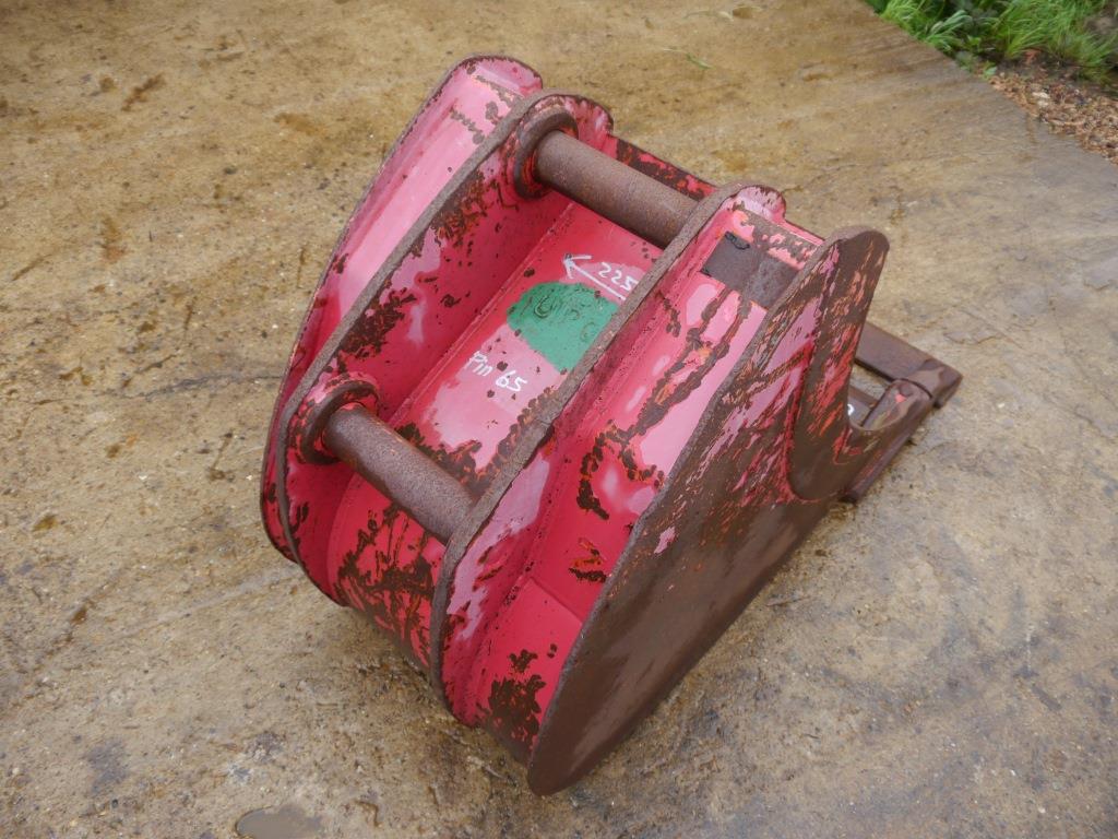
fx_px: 904
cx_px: 559
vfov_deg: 49.7
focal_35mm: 28
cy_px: 420
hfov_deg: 63.4
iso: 160
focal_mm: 14
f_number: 4.5
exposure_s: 1/160
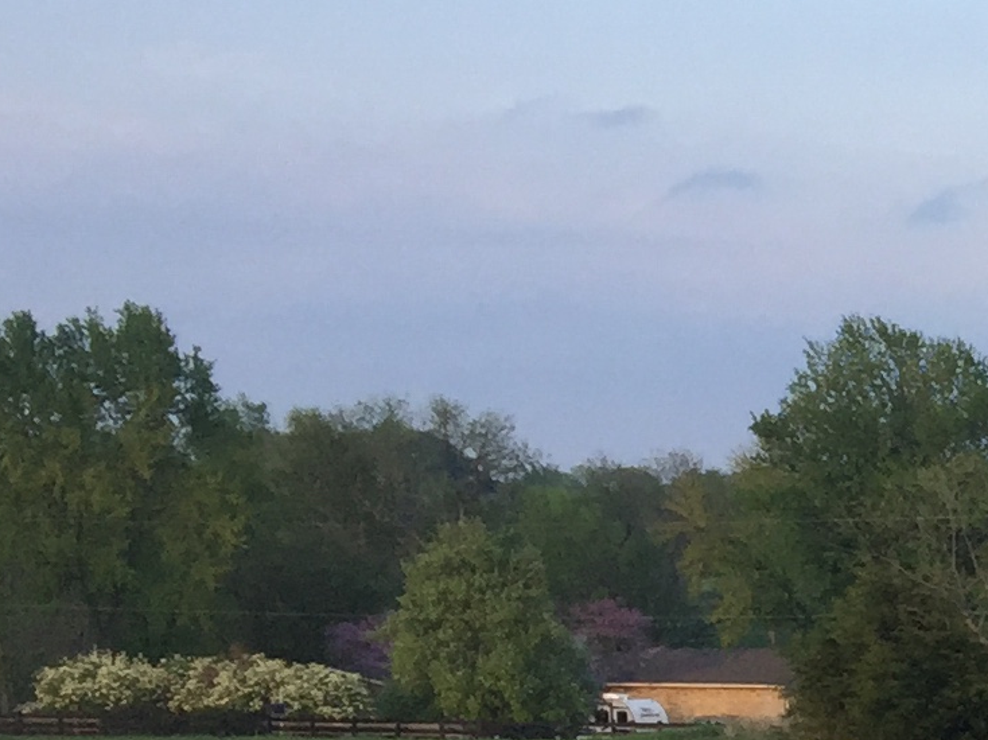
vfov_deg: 11.0
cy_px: 1185
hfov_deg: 13.2
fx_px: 3681
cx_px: 1967
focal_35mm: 129
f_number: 2.2
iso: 32
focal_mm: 4.15
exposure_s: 1/507
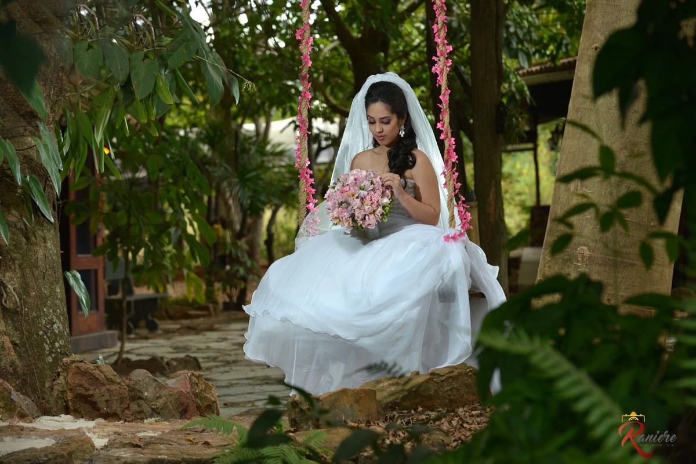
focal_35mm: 110
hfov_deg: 18.6
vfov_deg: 12.5
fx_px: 2127
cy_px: 232
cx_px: 348
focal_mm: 110
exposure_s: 1/100
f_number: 5
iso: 640
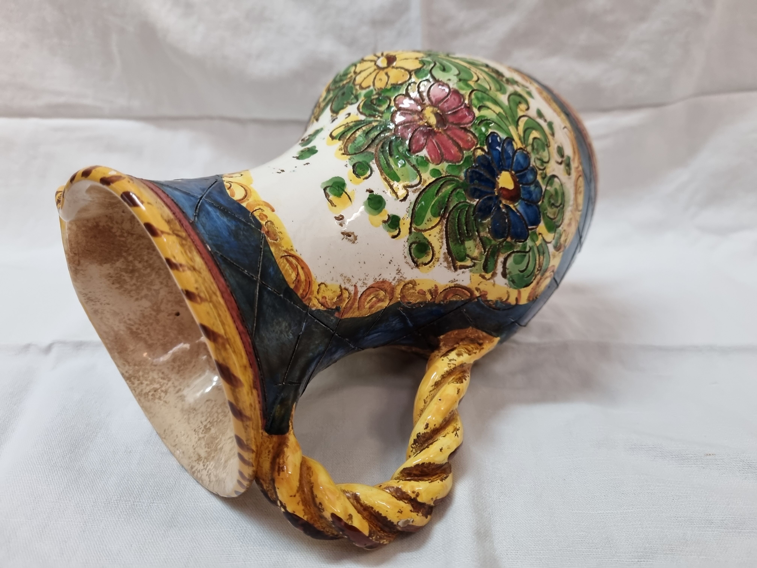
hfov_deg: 67.3
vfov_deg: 53.1
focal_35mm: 26
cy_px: 284
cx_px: 378
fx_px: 569
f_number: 1.8
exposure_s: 1/100
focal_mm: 5.4
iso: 320
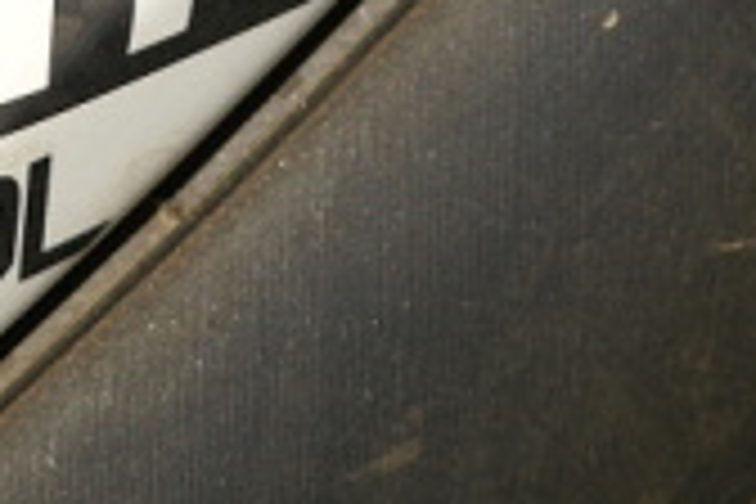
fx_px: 6824
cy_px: 52
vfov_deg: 4.2
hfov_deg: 6.3
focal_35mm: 325
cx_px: -126
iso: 100
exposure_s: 1/500
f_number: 5.6
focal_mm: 55
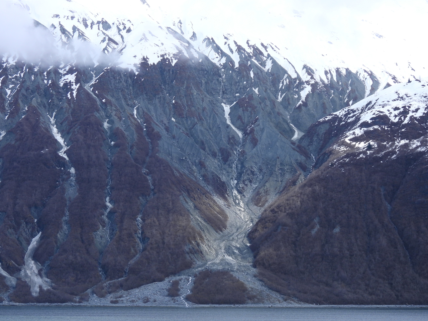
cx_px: 214
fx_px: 1175
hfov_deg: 20.7
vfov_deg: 15.6
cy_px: 160
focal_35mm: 95
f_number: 4
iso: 100
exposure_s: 1/800
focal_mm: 17
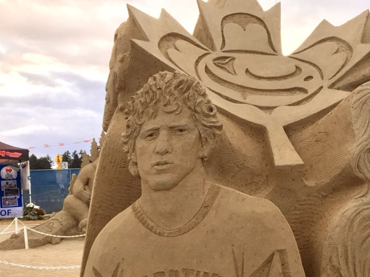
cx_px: 224
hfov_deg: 31.1
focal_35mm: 62
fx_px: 663
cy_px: 222
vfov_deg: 23.3
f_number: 2.2
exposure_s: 1/120
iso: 32
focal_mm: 4.15
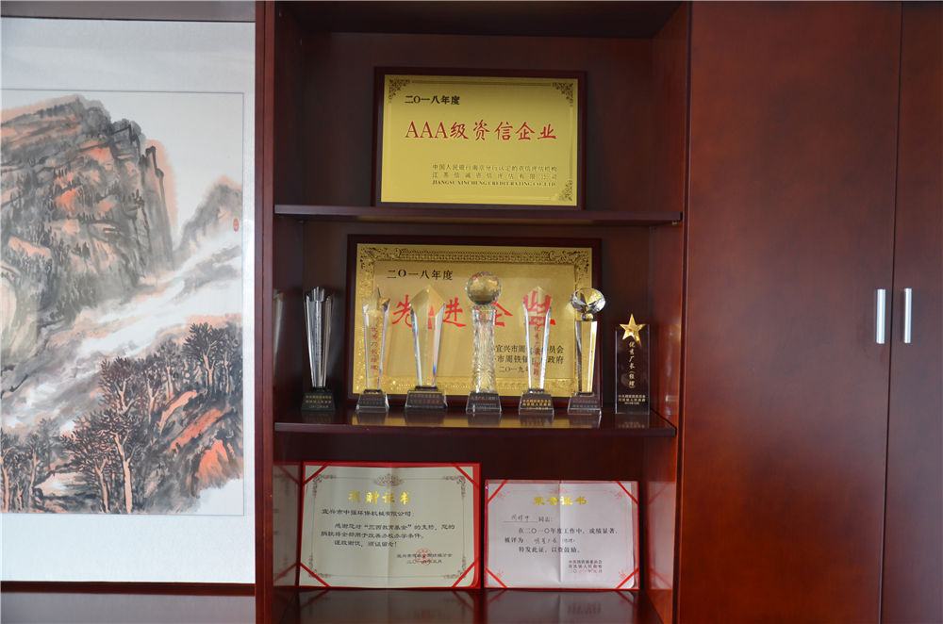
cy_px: 312
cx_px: 472
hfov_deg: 51.4
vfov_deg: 35.3
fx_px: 980
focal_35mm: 38
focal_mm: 25
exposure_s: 1/60
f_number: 4
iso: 560
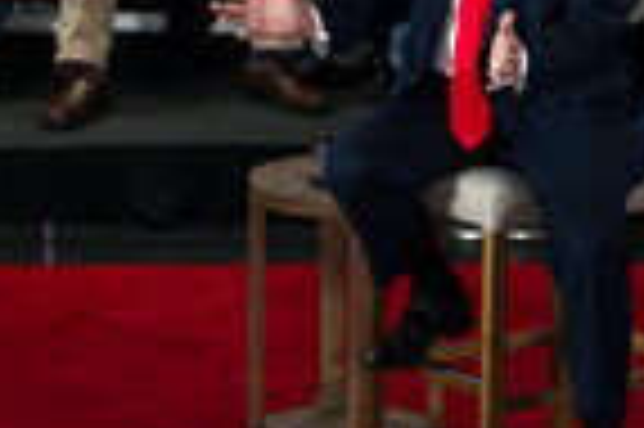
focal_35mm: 523
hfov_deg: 3.9
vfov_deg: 2.6
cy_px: 286
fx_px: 9345
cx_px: 50
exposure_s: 1/500
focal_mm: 146
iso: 2000
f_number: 2.8
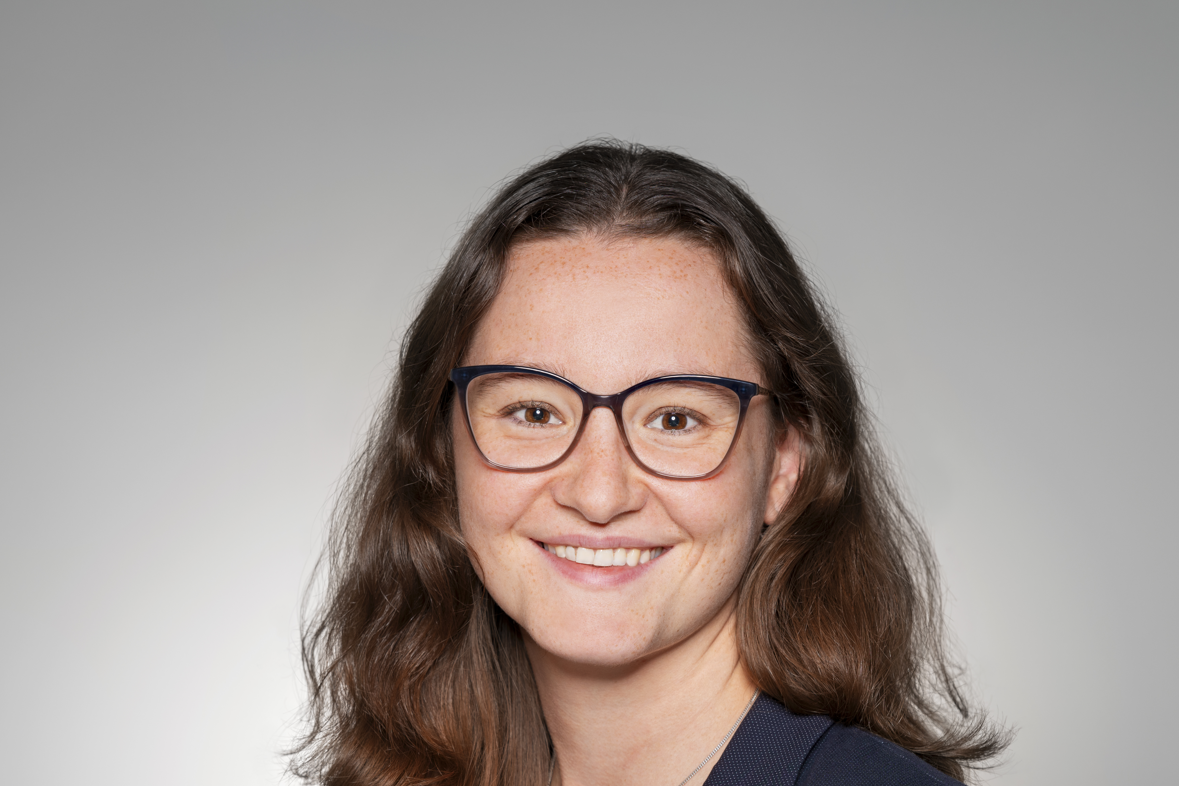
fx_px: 7041
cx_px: 663
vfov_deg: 6.4
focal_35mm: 215
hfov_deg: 9.6
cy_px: 517
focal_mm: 155
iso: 100
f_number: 5.6
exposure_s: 1/100
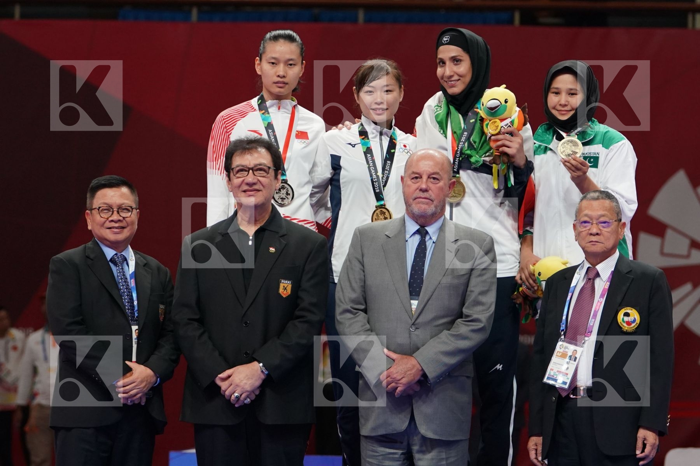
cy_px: 233
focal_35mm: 193
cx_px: 350
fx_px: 3752
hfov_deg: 10.7
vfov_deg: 7.1
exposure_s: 1/500
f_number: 4
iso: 2000
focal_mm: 129
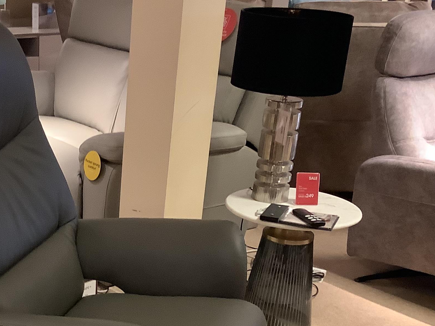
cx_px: 59
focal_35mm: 64
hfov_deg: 29.3
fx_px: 804
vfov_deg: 22.3
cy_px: 300
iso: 250
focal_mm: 3.3
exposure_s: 1/50
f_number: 2.4
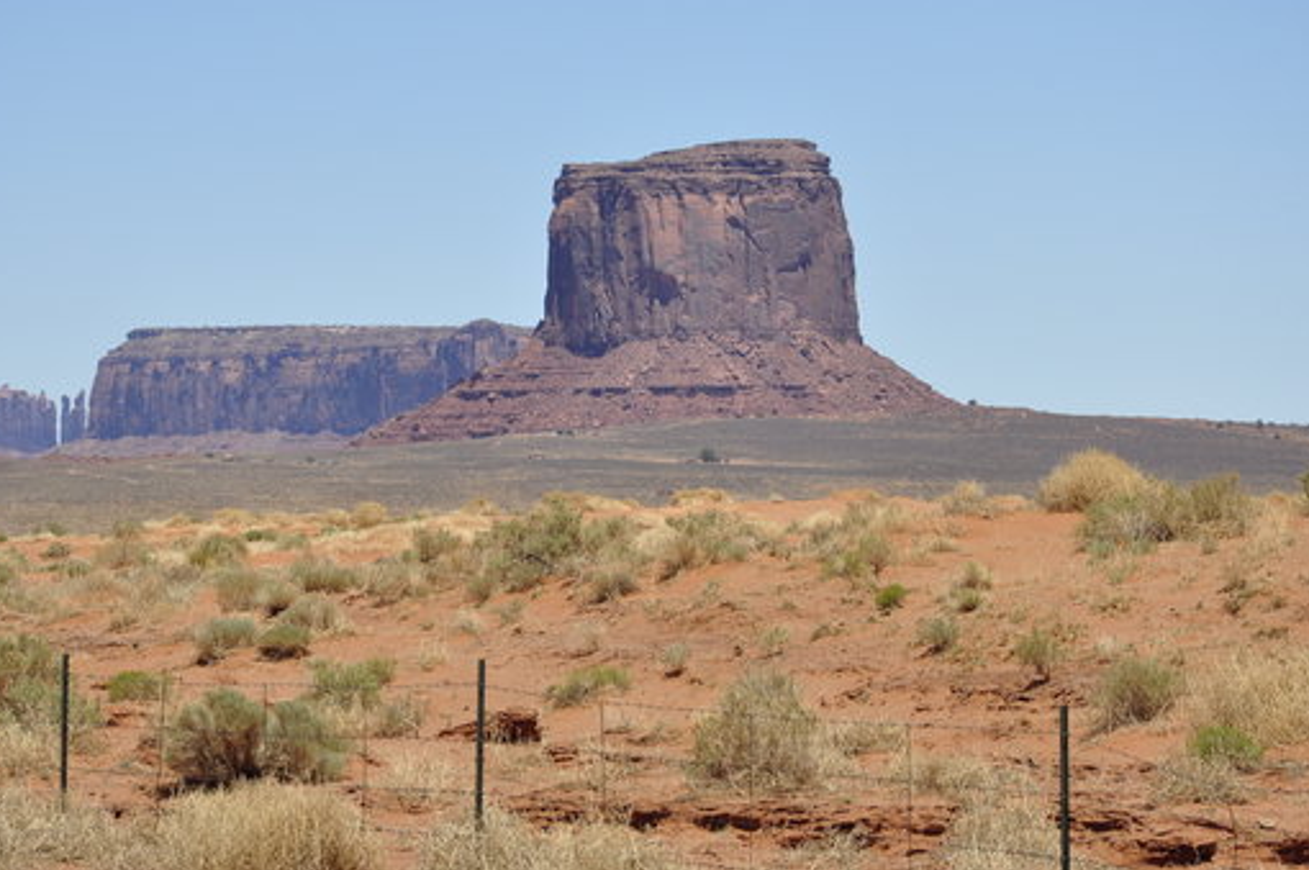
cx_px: 665
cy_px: 327
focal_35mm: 198
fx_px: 7179
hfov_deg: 10.4
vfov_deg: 6.9
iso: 200
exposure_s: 1/250
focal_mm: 105
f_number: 10
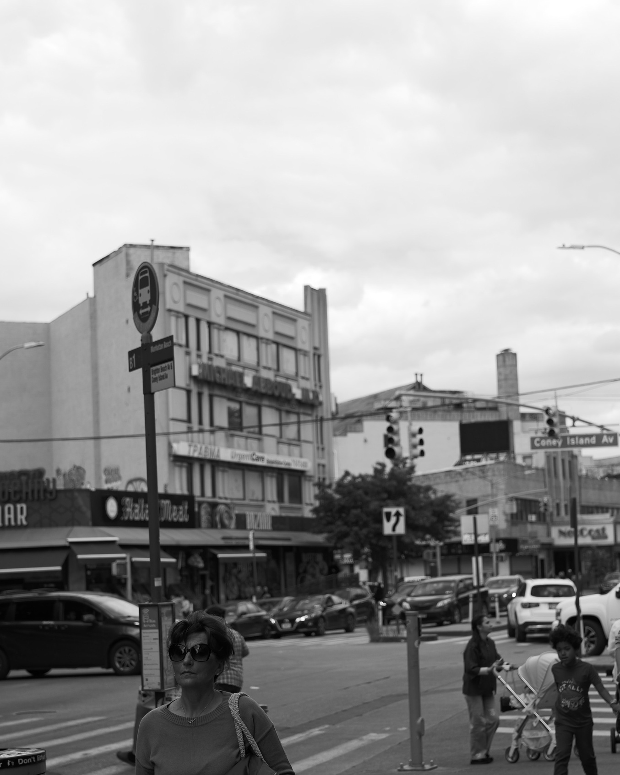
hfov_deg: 21.5
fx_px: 1628
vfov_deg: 26.8
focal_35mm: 71
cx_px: 381
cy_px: 390
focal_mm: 50
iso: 125
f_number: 3.5
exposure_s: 1/1000
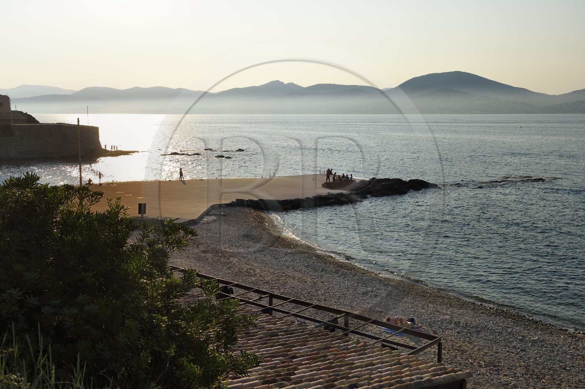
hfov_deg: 50.7
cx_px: 292
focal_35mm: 38
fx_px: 617
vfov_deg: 35.0
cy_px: 194
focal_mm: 38
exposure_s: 1/640
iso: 200
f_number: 9
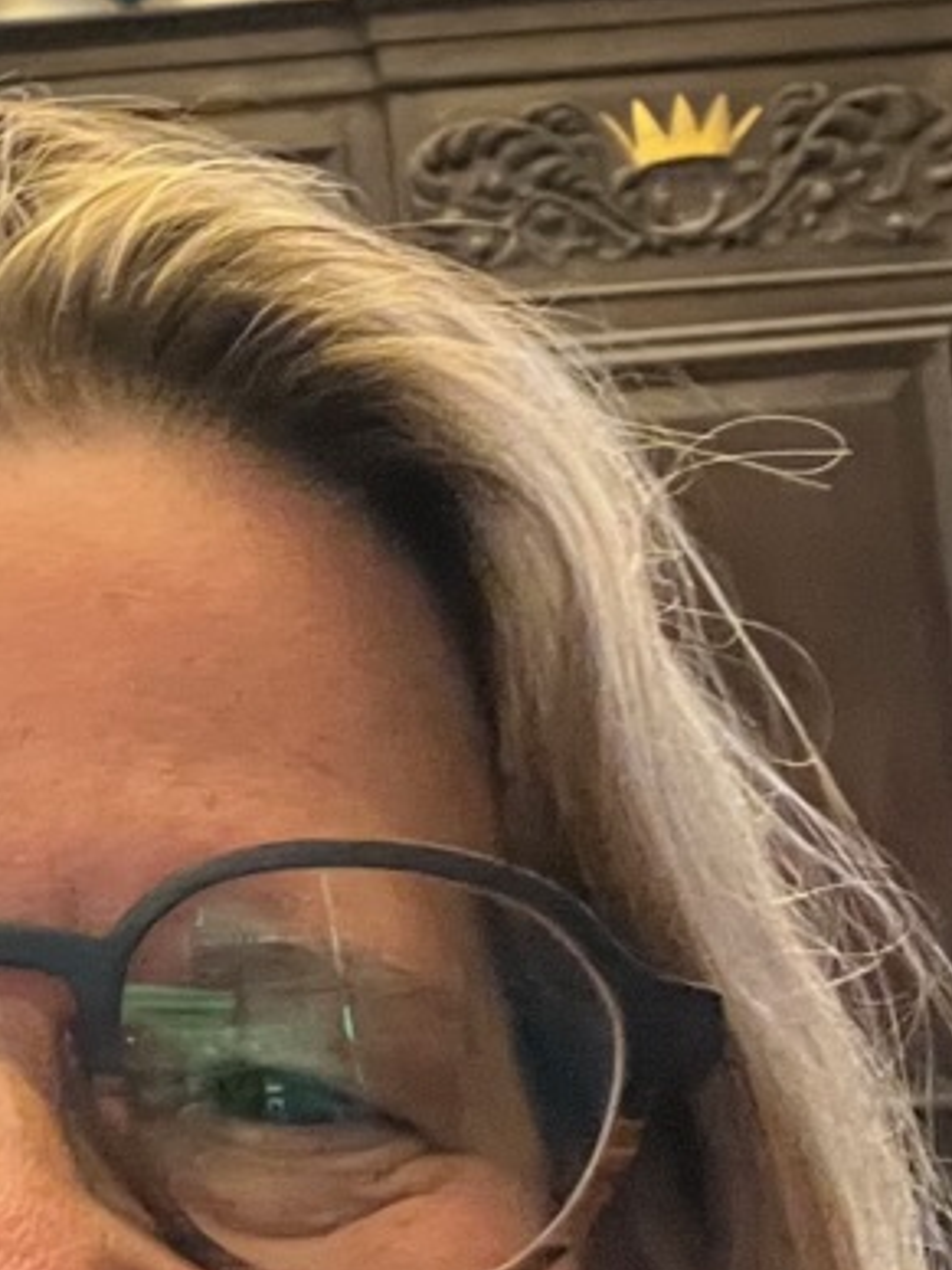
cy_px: 553
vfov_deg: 19.8
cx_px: -527
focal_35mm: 99
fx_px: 3630
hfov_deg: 13.9
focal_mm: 2.71
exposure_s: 1/17
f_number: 2.2
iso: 640
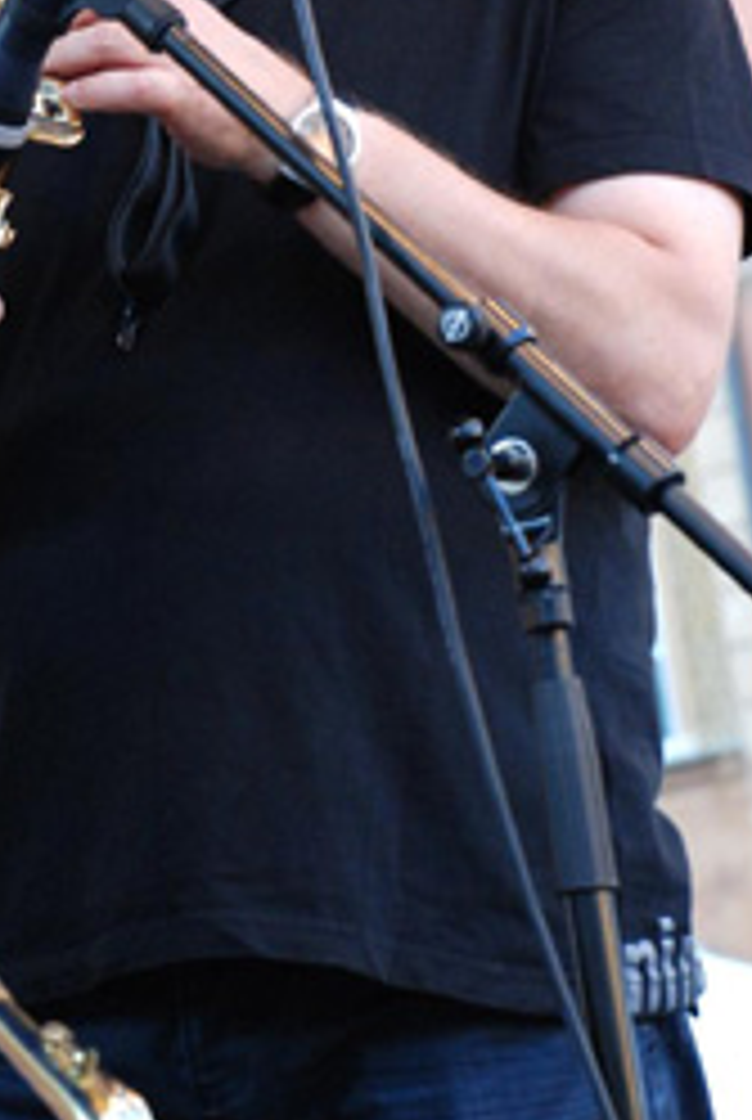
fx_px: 6209
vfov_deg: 10.3
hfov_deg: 6.9
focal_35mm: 199
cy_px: 90
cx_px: 128
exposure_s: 1/80
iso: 800
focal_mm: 66
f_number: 5.3
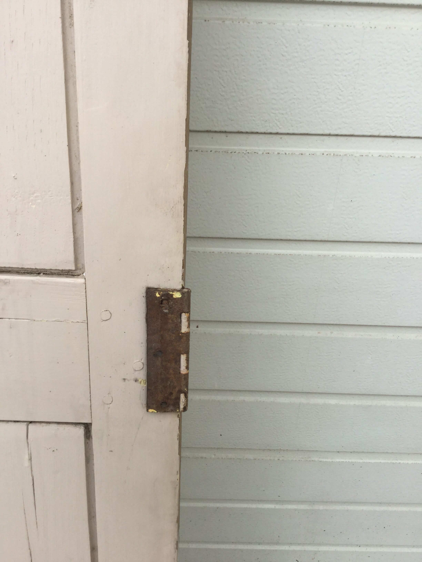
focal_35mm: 31
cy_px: 281
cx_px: 211
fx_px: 504
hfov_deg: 45.4
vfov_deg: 58.4
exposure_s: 1/448
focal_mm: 3.3
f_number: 2.4
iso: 25
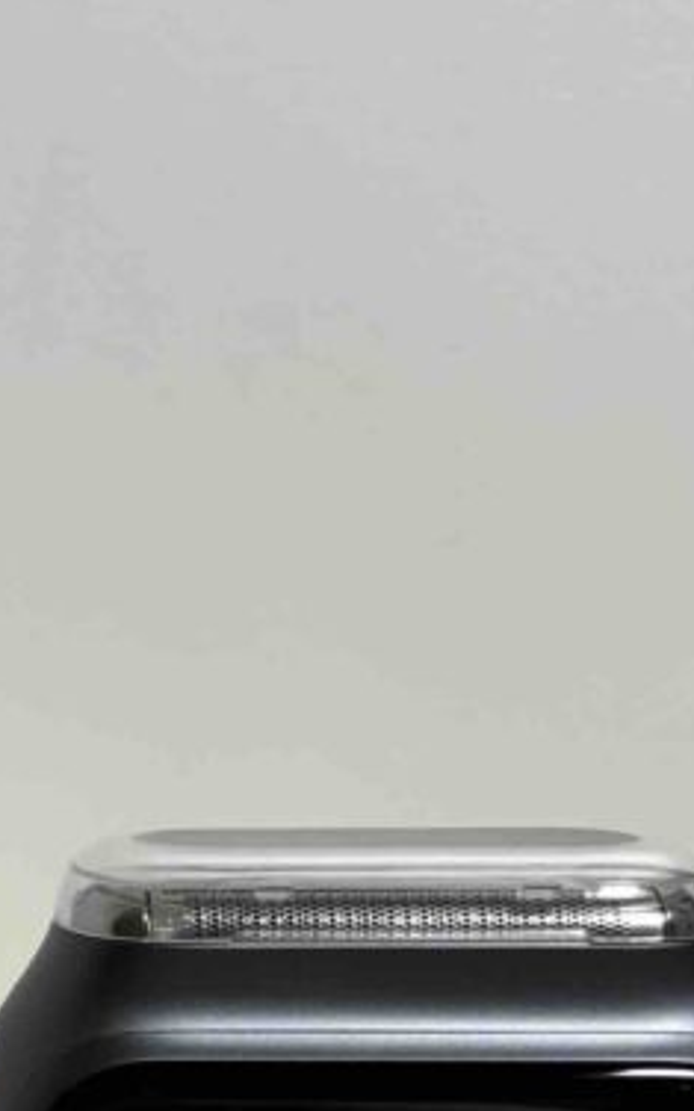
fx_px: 2270
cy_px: 907
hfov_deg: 16.5
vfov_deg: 26.9
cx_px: -183
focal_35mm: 75
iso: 64
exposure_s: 1/121
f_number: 1.6
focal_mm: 5.96
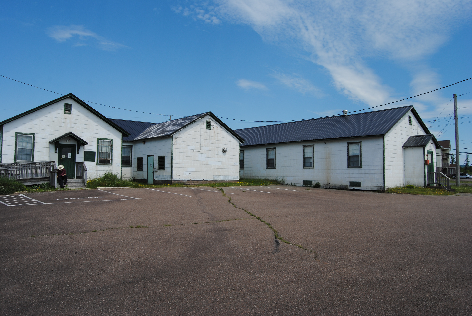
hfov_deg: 67.3
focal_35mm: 27
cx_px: 236
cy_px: 158
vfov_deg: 48.0
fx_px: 354
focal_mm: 18
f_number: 9
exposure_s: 1/320
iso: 100
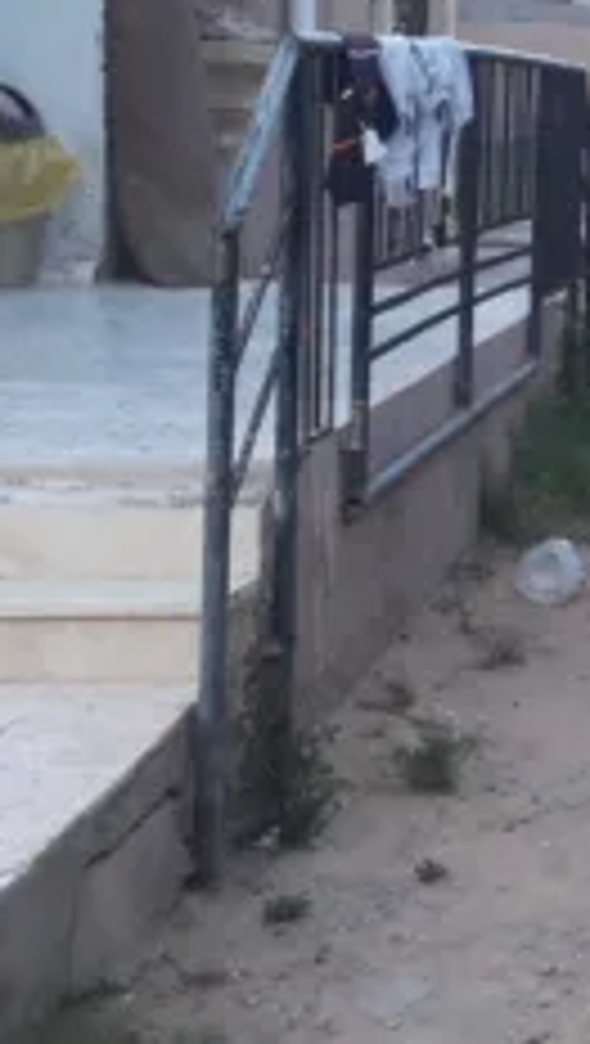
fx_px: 2246
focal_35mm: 81
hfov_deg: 12.3
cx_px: 1360
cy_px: 310
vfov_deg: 26.0
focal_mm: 3.6
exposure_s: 1/50
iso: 64
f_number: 1.9
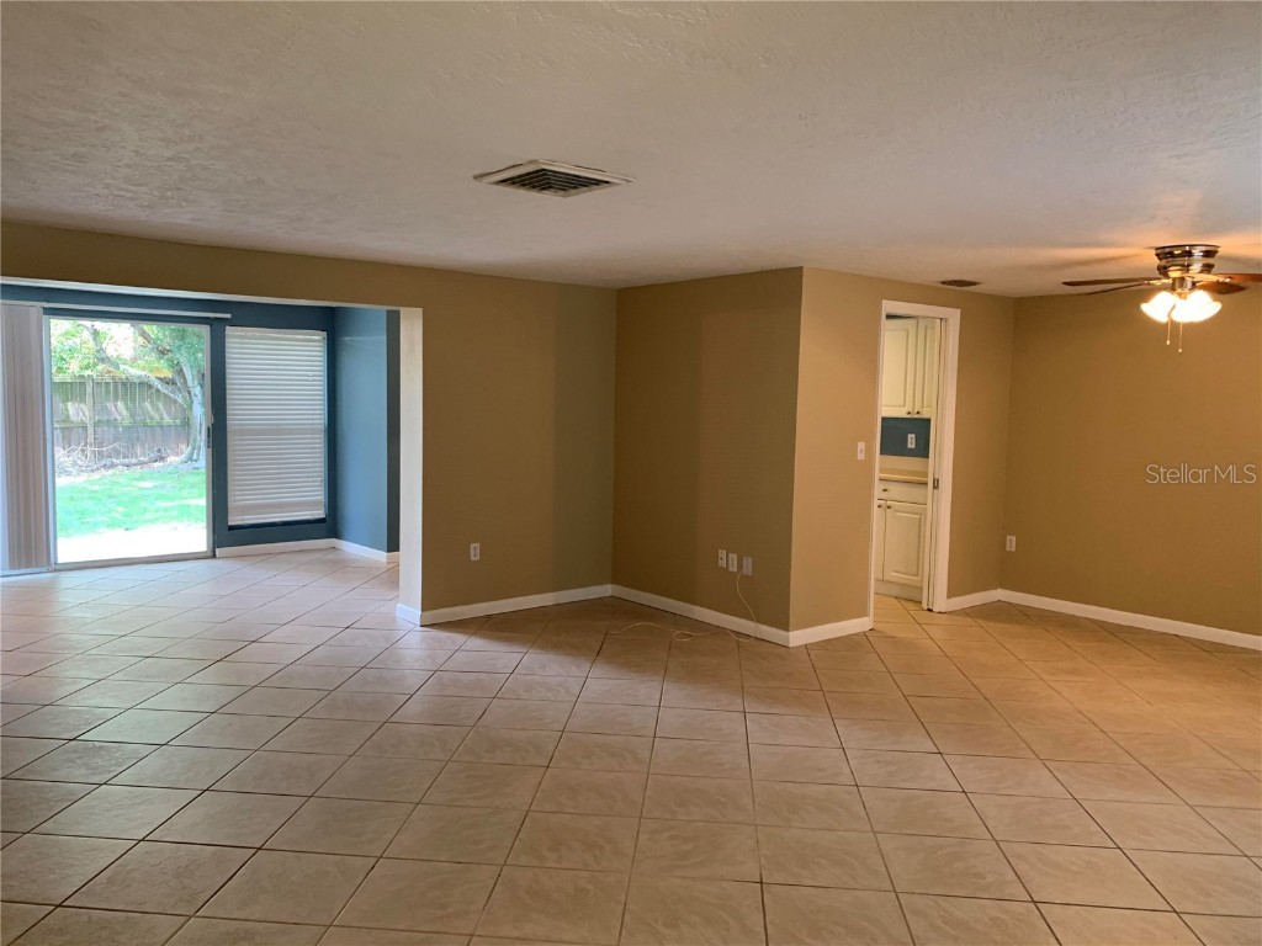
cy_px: 473
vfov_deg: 53.1
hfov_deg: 67.3
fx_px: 948
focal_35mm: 26
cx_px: 631
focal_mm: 4.25
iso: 160
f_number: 1.8
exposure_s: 1/60
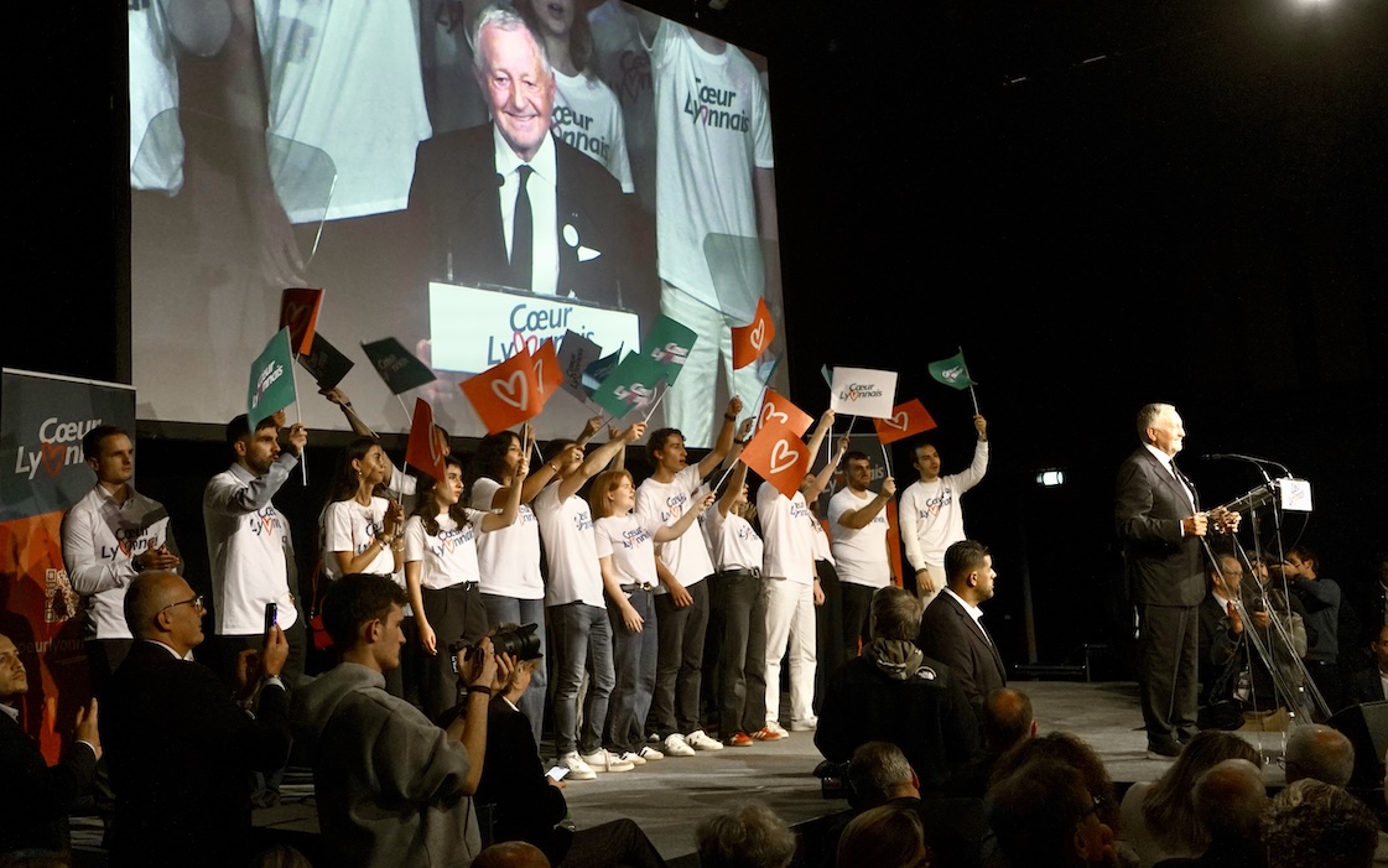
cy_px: 412
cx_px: 726
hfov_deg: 54.0
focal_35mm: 36
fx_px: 1362
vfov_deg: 35.3
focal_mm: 33
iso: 2500
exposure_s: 1/160
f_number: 4.5
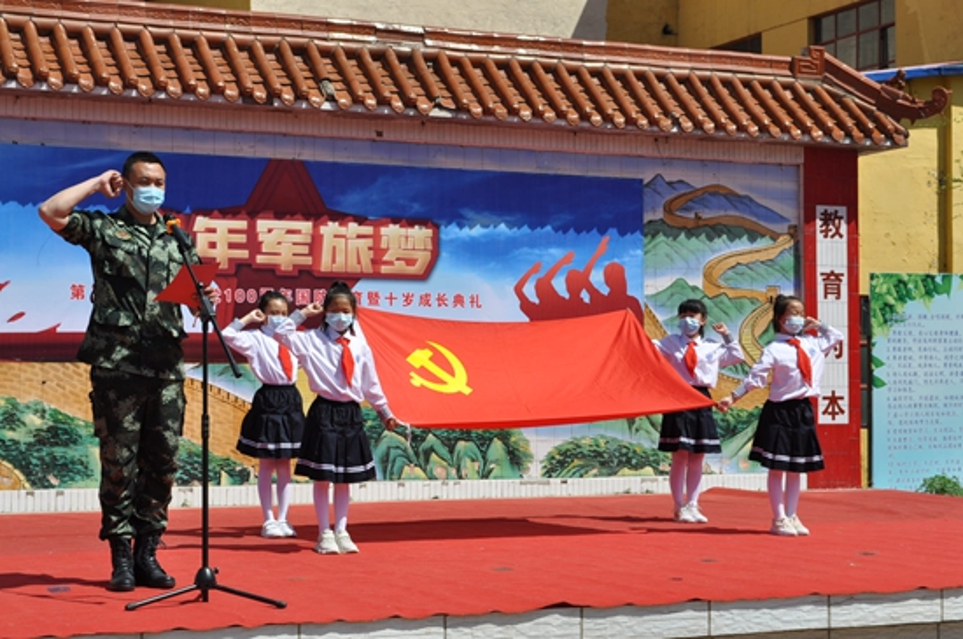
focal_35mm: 69
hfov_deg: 29.3
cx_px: 482
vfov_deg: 19.7
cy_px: 320
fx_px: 1843
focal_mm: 46
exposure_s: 1/400
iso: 200
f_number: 10
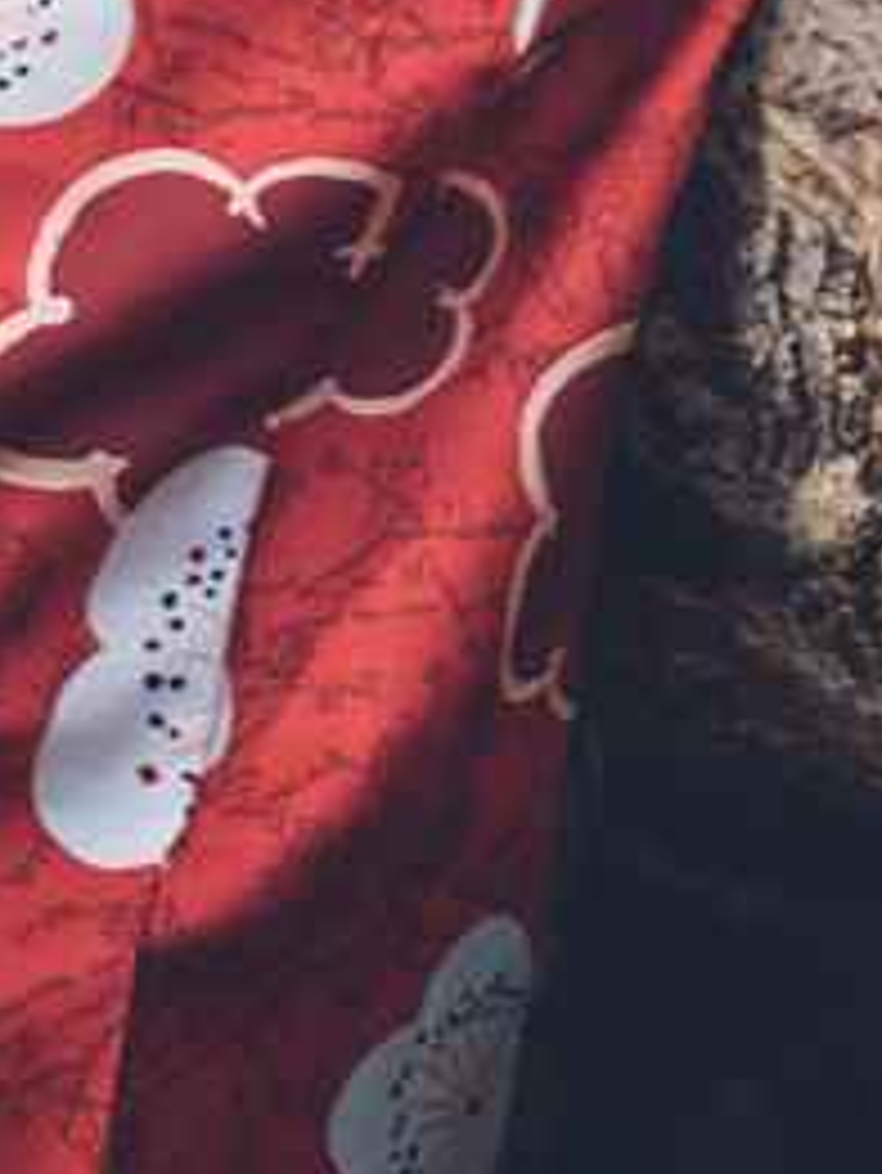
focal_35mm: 384
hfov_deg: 3.9
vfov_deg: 4.9
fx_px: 13035
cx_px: 891
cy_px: -2326
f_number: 1.4
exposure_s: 1/160
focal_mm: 58
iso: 100
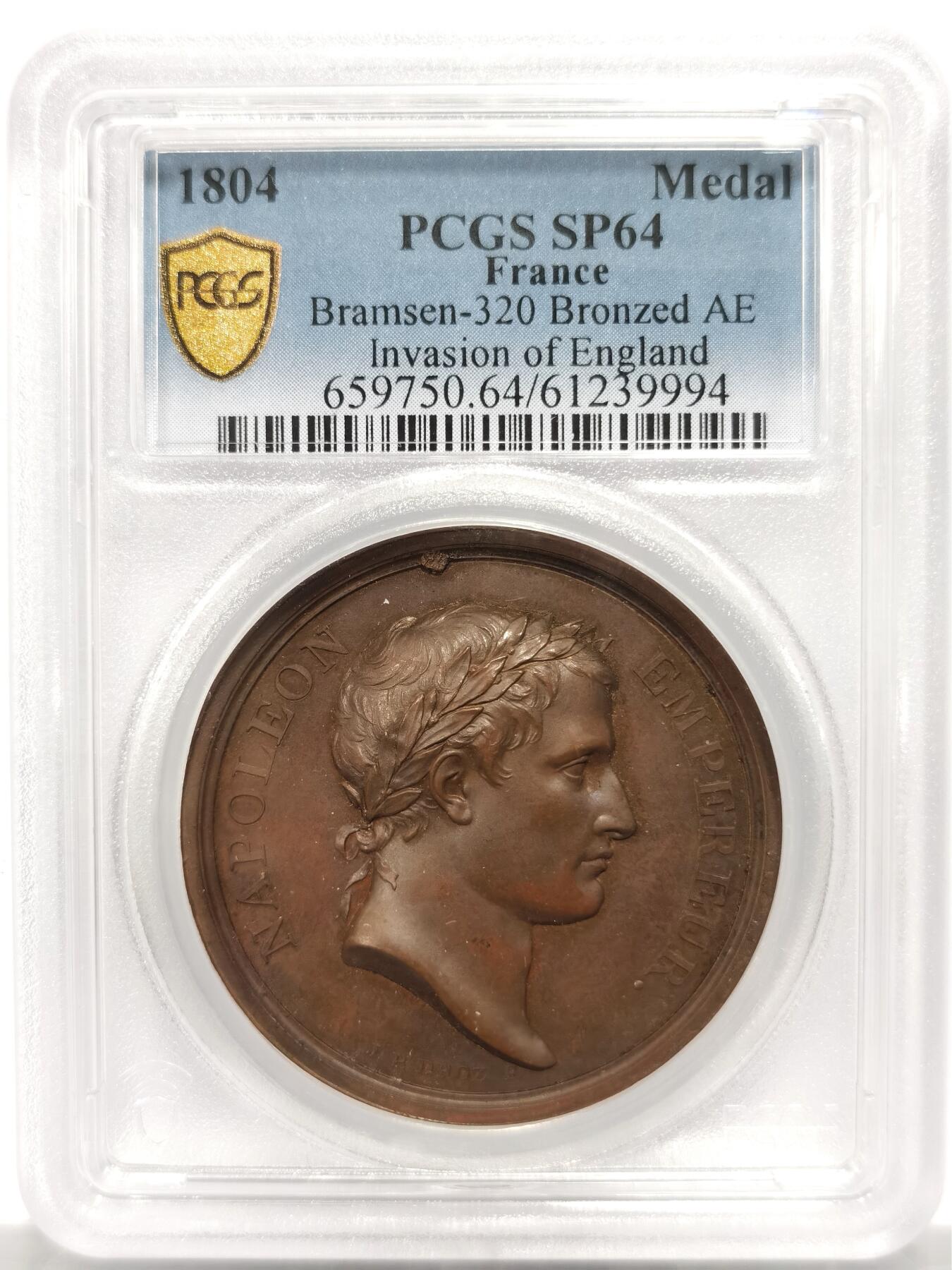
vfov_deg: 35.5
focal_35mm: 54
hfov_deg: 27.0
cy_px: 635
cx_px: 476
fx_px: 1980
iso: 200
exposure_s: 1/100
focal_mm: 5.56
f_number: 16
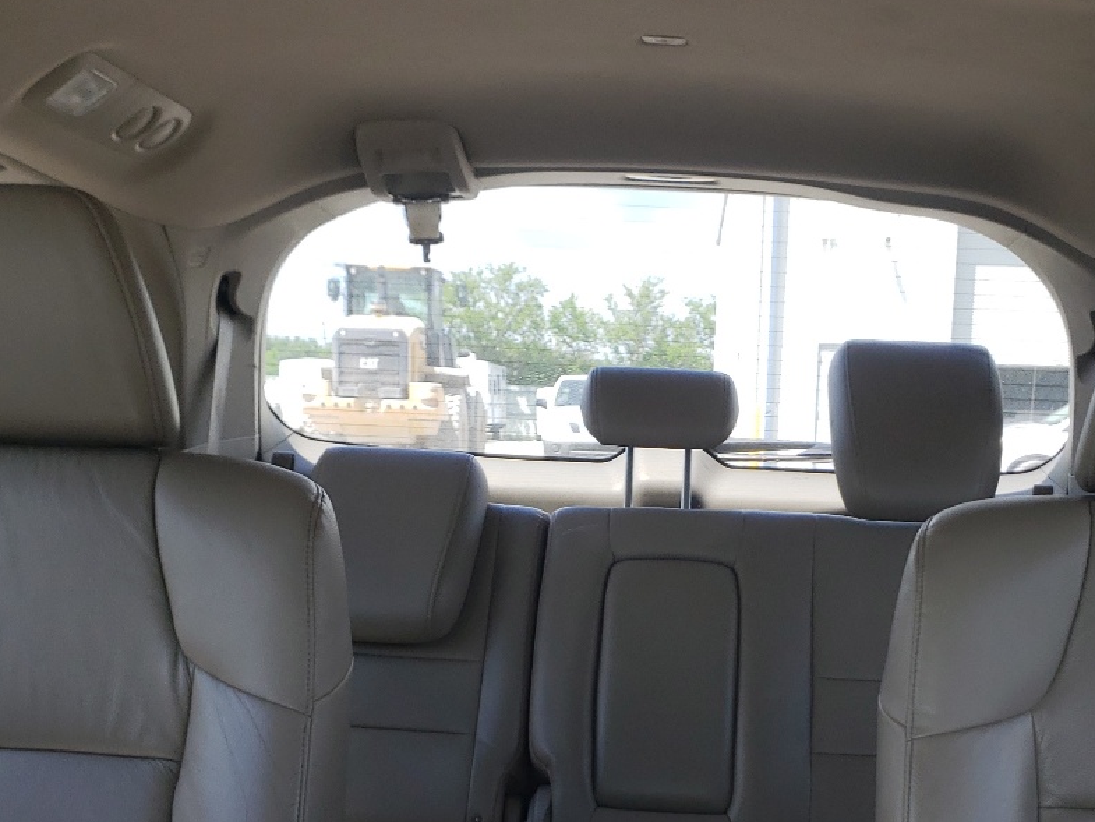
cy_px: 751
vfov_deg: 26.5
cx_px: 689
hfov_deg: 35.9
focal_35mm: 53
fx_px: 1677
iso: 50
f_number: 1.5
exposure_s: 1/208
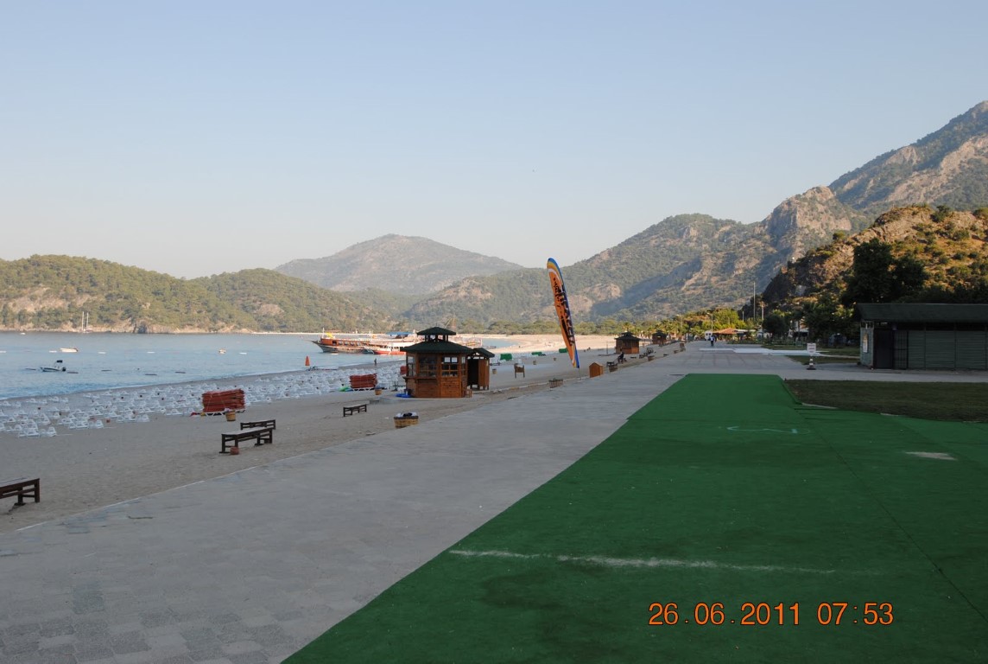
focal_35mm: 36
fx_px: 990
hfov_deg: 53.0
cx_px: 494
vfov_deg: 37.0
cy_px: 332
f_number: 6.3
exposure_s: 1/200
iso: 100
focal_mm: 24
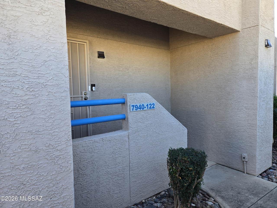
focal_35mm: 23
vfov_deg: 58.9
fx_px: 184
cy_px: 104
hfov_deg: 73.9
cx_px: 138
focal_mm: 5.4
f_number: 1.8
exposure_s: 1/180
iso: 32
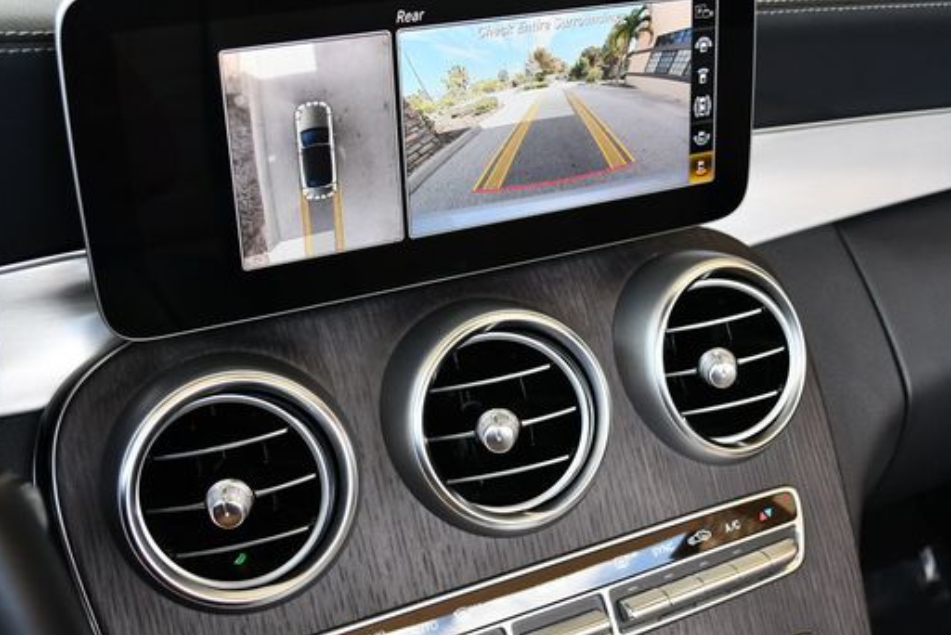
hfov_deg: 39.6
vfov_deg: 27.0
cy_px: 293
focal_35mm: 50
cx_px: 496
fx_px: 1322
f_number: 4
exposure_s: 1/250
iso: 400
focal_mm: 20
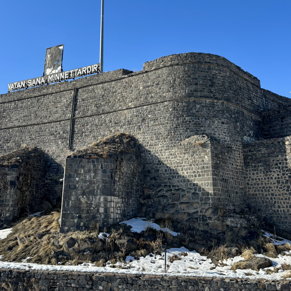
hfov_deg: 44.9
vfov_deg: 44.6
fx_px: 352
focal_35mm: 37
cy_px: 111
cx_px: 139
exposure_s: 1/2571
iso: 50
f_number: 1.6
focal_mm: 5.96
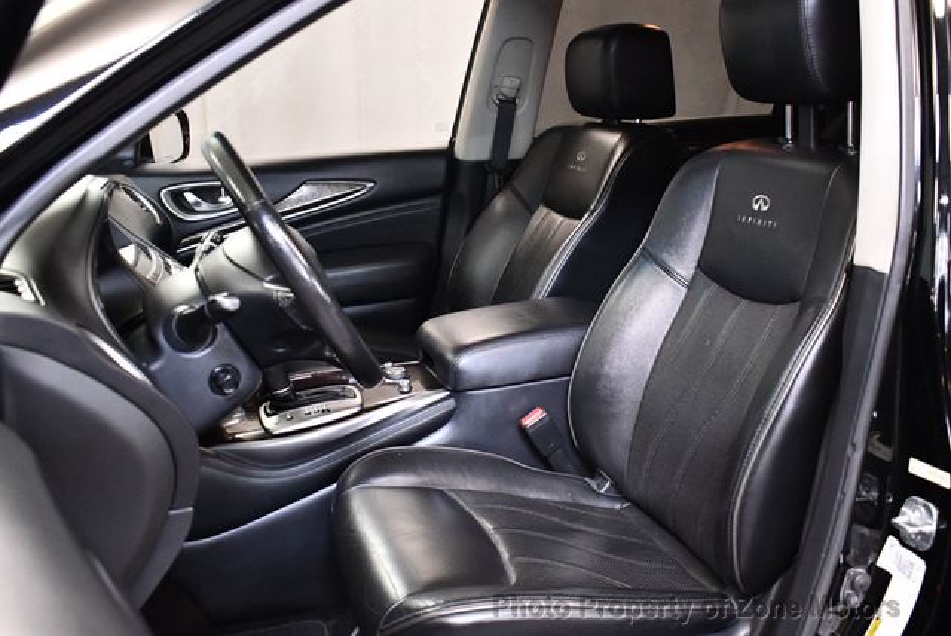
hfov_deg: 53.1
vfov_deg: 36.9
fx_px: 952
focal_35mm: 36
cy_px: 318
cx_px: 476
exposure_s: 1/100
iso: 3200
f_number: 3.5
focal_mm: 18
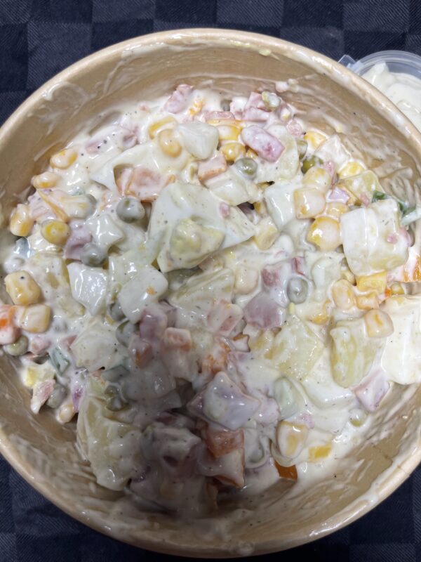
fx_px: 405
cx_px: 210
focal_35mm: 25
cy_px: 281
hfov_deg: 54.9
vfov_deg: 69.4
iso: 32
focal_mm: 5.1
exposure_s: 1/193
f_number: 1.6
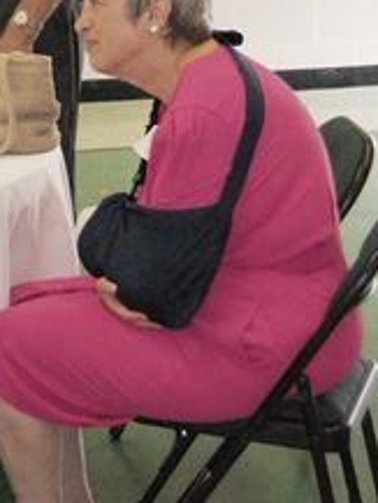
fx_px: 1775
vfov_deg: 15.9
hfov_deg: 12.1
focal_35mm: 122
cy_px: 44
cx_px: 95
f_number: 5.3
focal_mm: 46
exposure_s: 1/60
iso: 1600
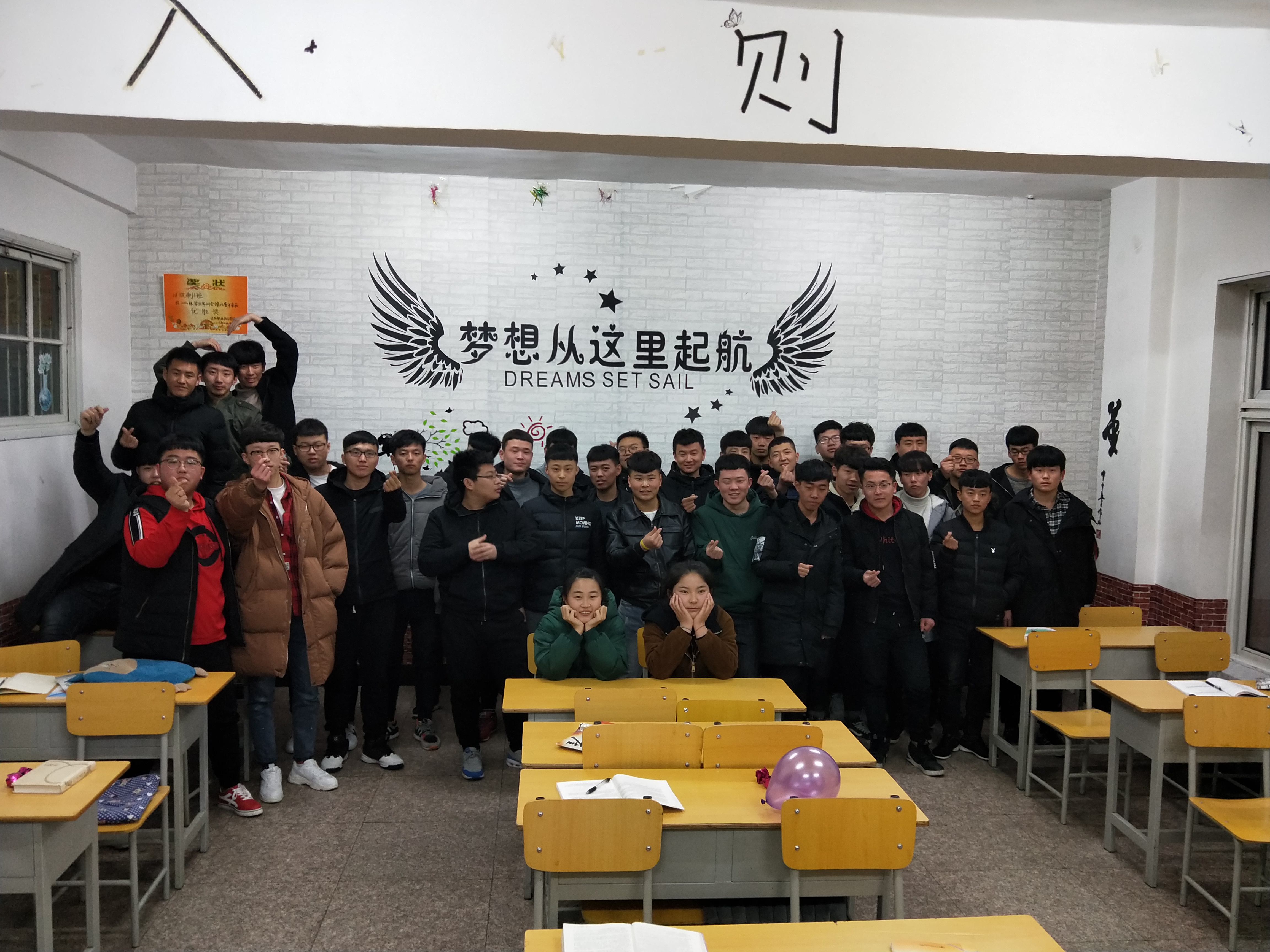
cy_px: 476
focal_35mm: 25
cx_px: 635
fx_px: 917
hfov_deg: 69.4
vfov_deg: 54.9
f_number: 1.7
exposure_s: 1/33
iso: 225
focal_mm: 4.27
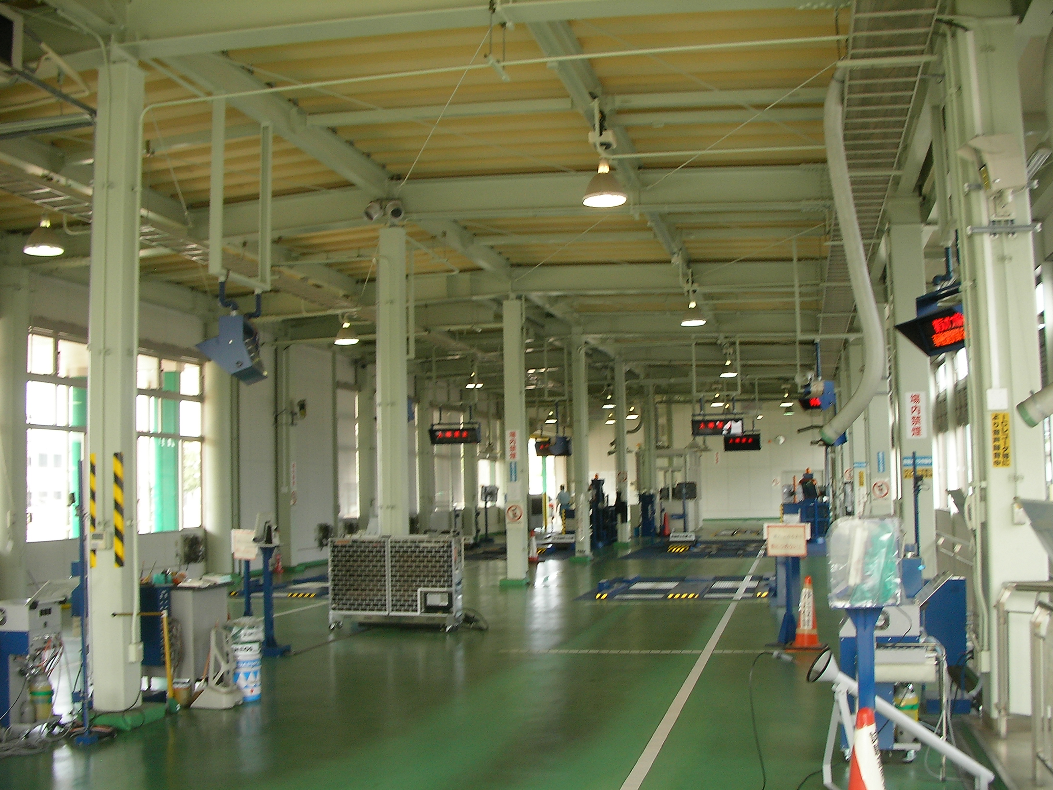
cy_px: 395
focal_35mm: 38
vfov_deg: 37.7
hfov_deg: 49.0
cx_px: 526
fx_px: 1156
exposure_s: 1/50
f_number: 3.5
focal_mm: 6.3
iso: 55
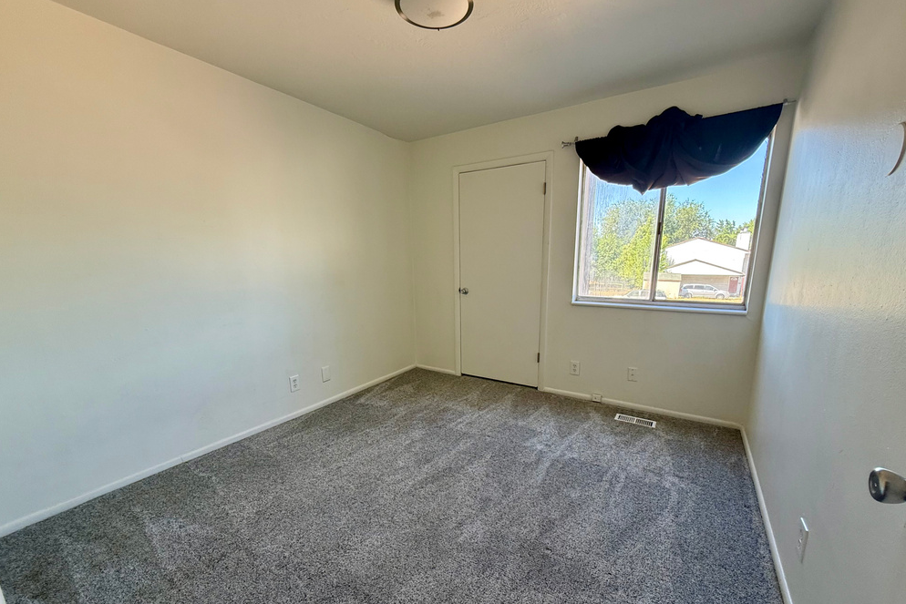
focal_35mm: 15
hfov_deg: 100.4
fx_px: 378
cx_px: 454
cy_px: 338
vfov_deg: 77.0
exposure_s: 1/99
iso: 125
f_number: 2.2
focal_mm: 2.22
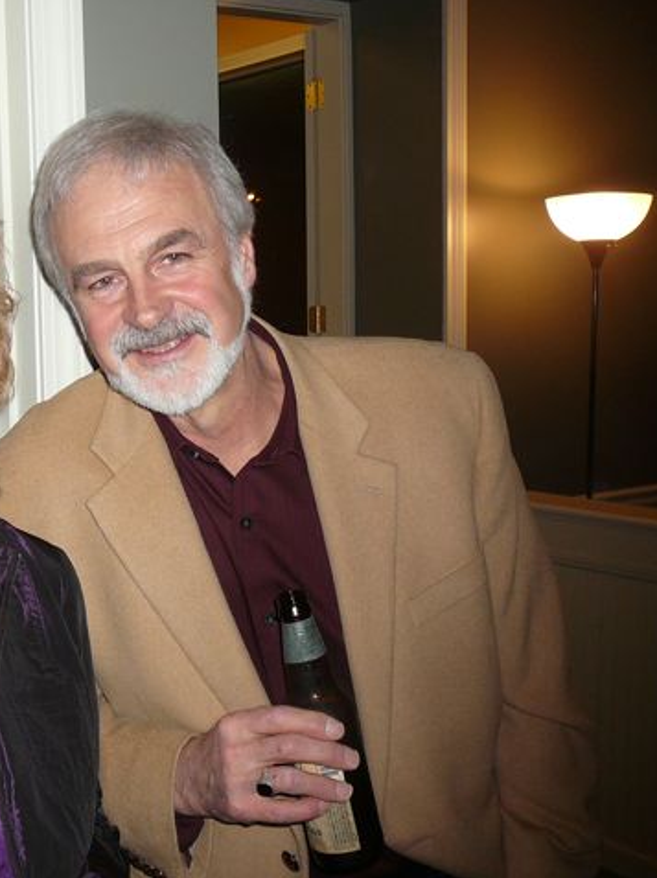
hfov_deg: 29.8
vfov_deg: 40.5
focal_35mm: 47
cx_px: 88
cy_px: 438
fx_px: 1191
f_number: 2.8
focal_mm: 5.2
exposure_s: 1/30
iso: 100
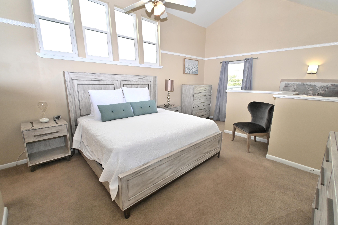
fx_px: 141
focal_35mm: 15
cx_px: 169
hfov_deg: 100.4
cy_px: 112
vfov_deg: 77.3
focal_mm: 10
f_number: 4.5
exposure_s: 1/80
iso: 200
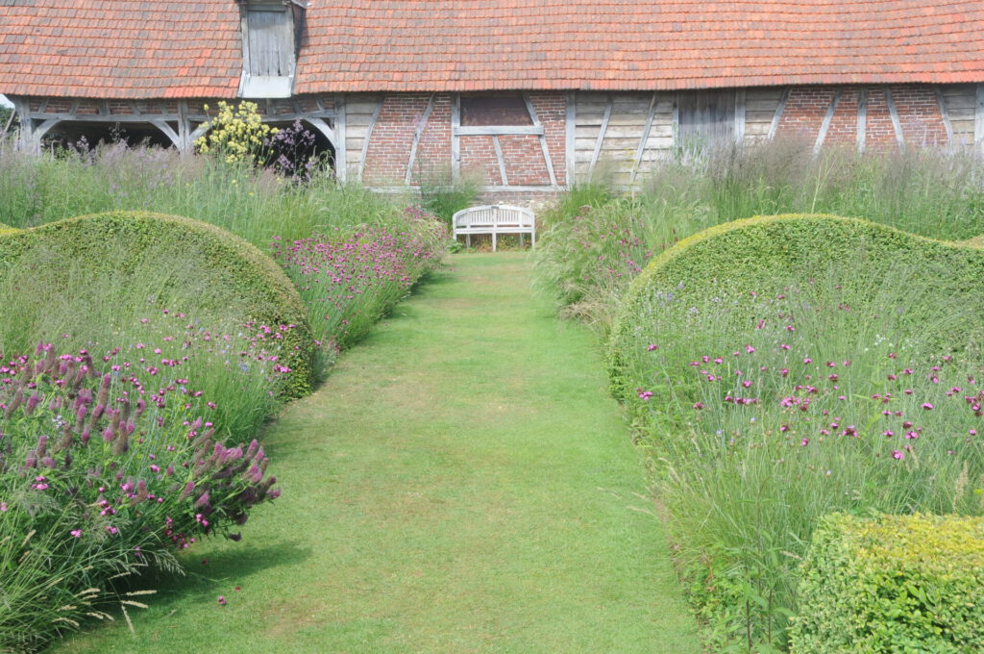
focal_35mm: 46
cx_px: 492
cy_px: 327
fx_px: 1269
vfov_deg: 28.9
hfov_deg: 42.4
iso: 200
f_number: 13
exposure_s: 1/60
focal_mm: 31
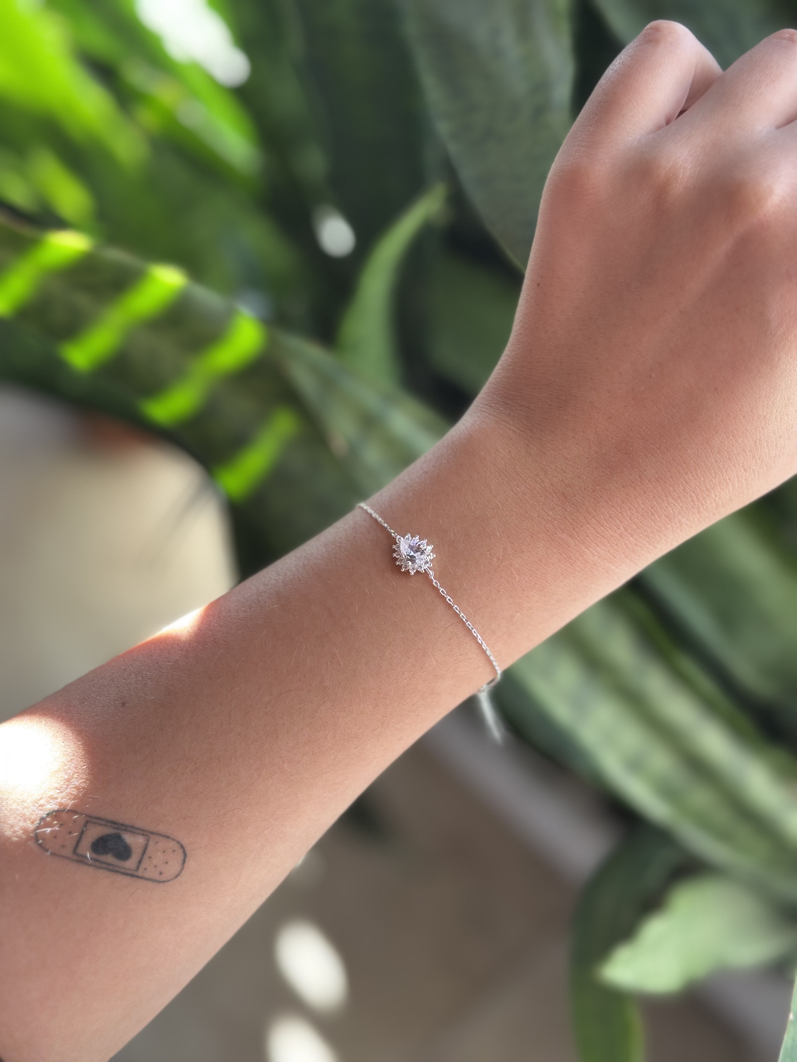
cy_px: 531
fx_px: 1474
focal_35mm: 48
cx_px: 398
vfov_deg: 39.7
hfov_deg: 30.3
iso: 100
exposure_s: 1/121
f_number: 1.78
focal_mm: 6.86
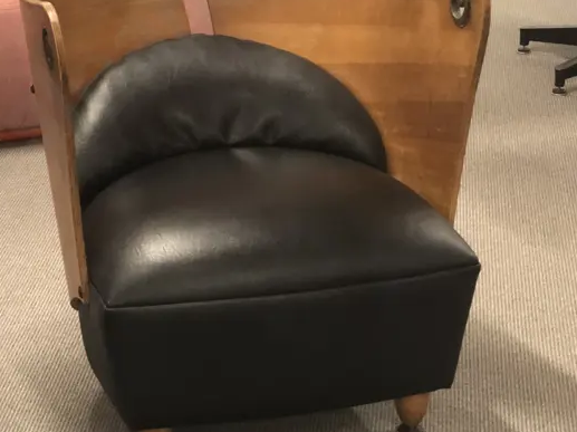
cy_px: 145
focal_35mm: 113
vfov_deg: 13.1
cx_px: 7
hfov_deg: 17.1
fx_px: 1882
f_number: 2.8
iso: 400
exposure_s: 1/33
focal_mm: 6.6
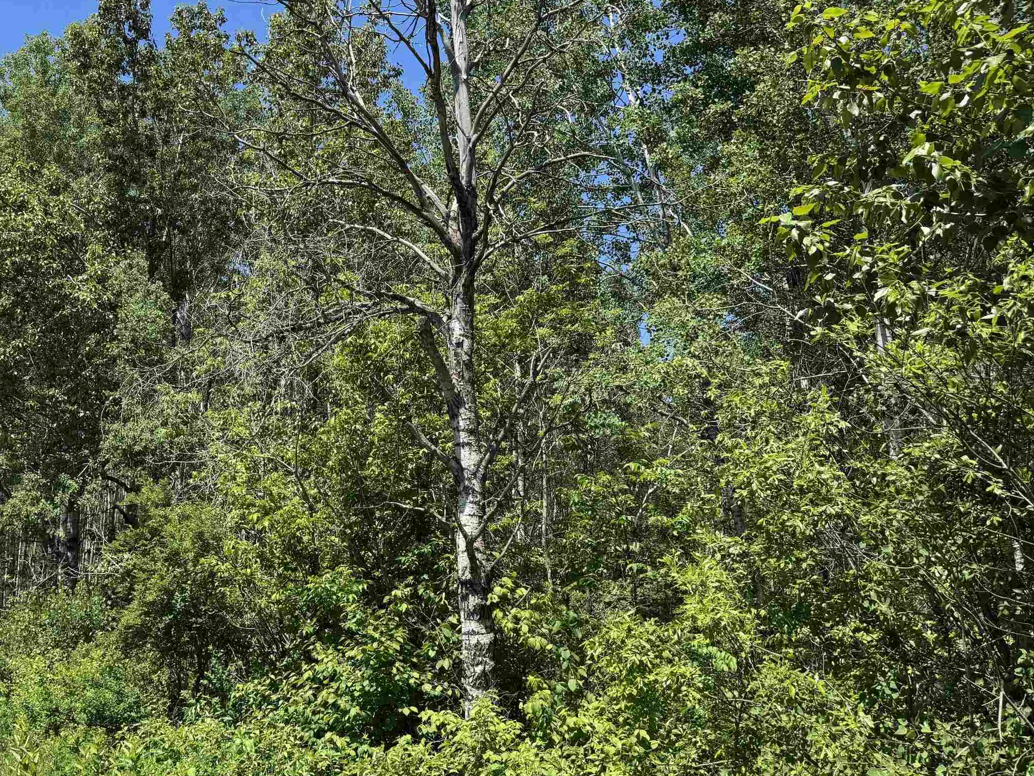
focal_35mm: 33
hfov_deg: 54.2
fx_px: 986
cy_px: 403
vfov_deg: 42.9
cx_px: 342
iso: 80
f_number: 1.78
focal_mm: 6.76
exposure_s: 1/2174
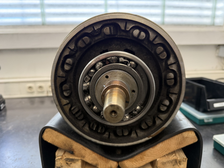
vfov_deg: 56.8
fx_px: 155
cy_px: 84
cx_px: 112
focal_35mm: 24
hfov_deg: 71.6
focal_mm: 6.76
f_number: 1.78
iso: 160
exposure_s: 1/50
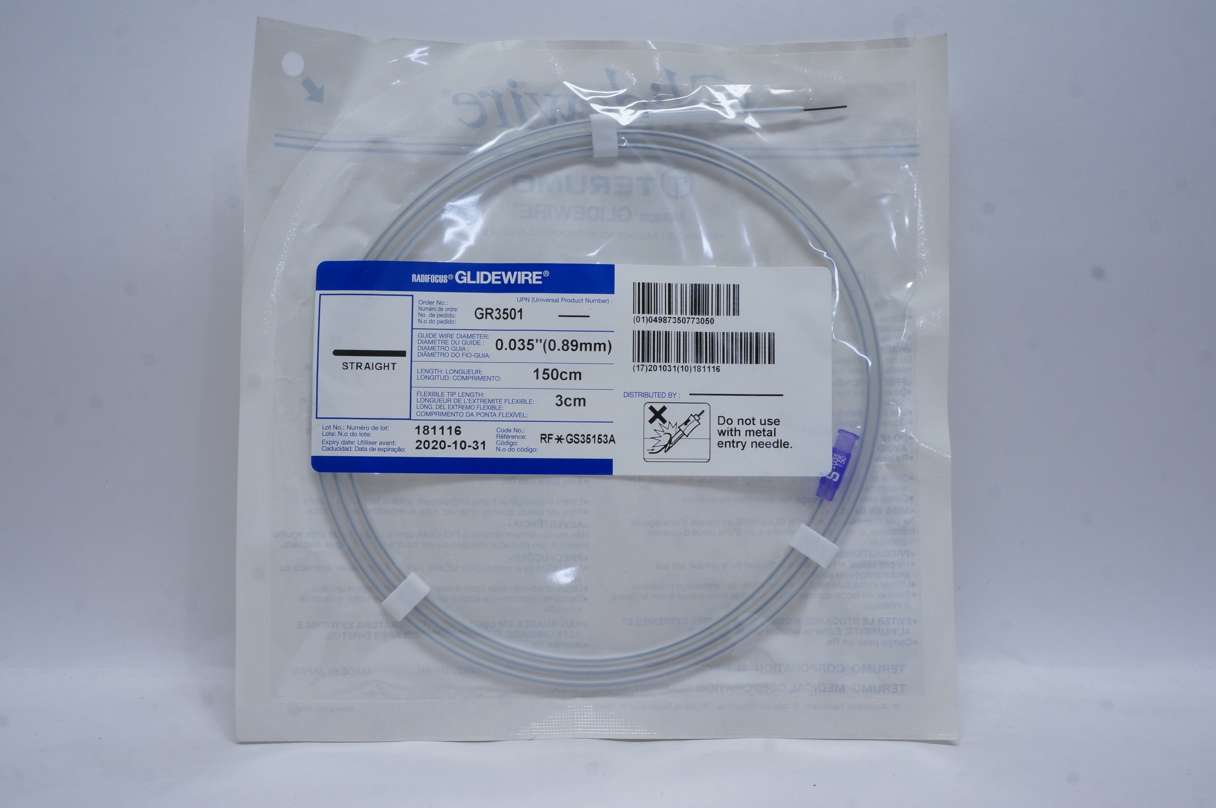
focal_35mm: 33
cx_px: 608
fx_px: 1113
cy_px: 404
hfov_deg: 57.3
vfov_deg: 39.9
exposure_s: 1/13
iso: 400
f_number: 14
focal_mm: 22
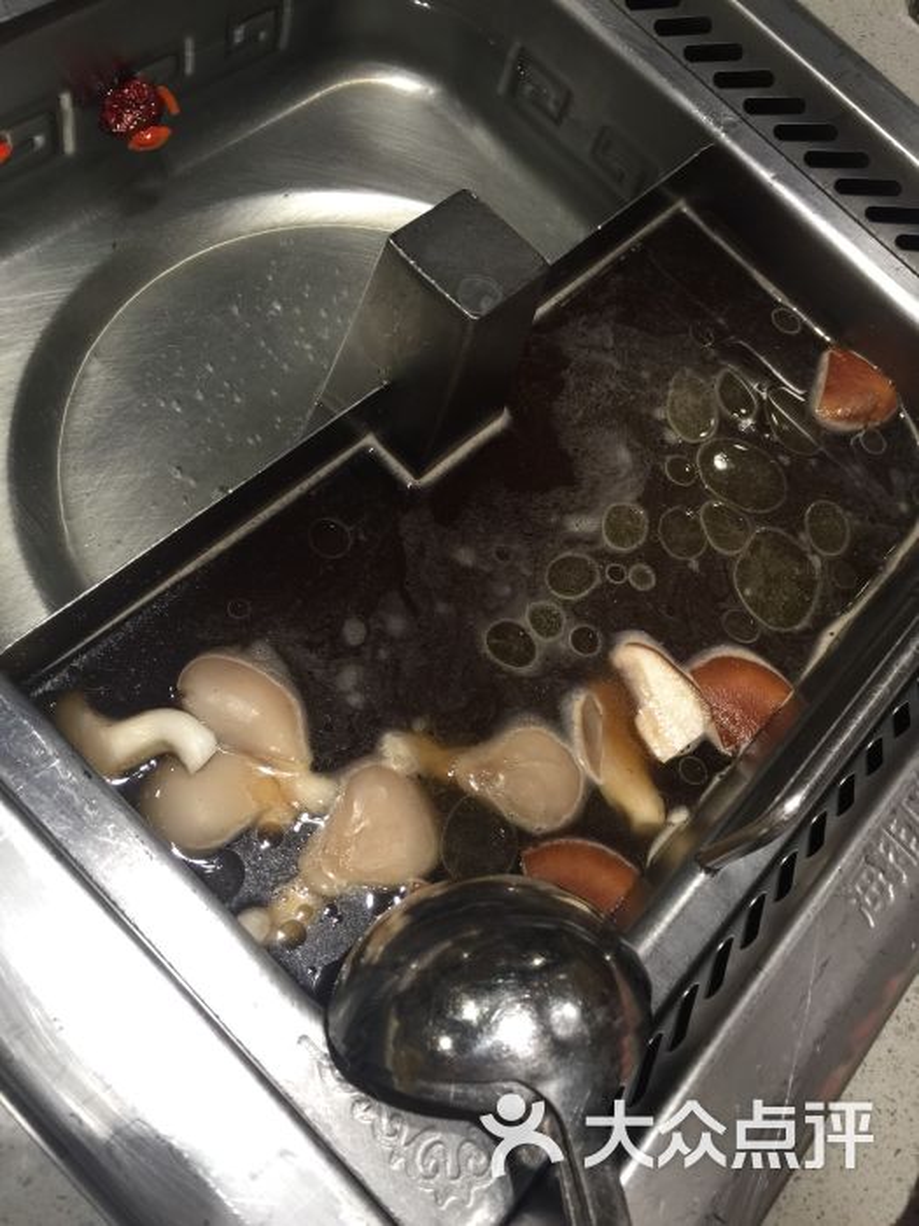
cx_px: 460
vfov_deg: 61.7
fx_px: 1027
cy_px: 613
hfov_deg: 48.2
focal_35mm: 29
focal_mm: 4.15
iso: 50
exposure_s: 1/30
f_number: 2.2
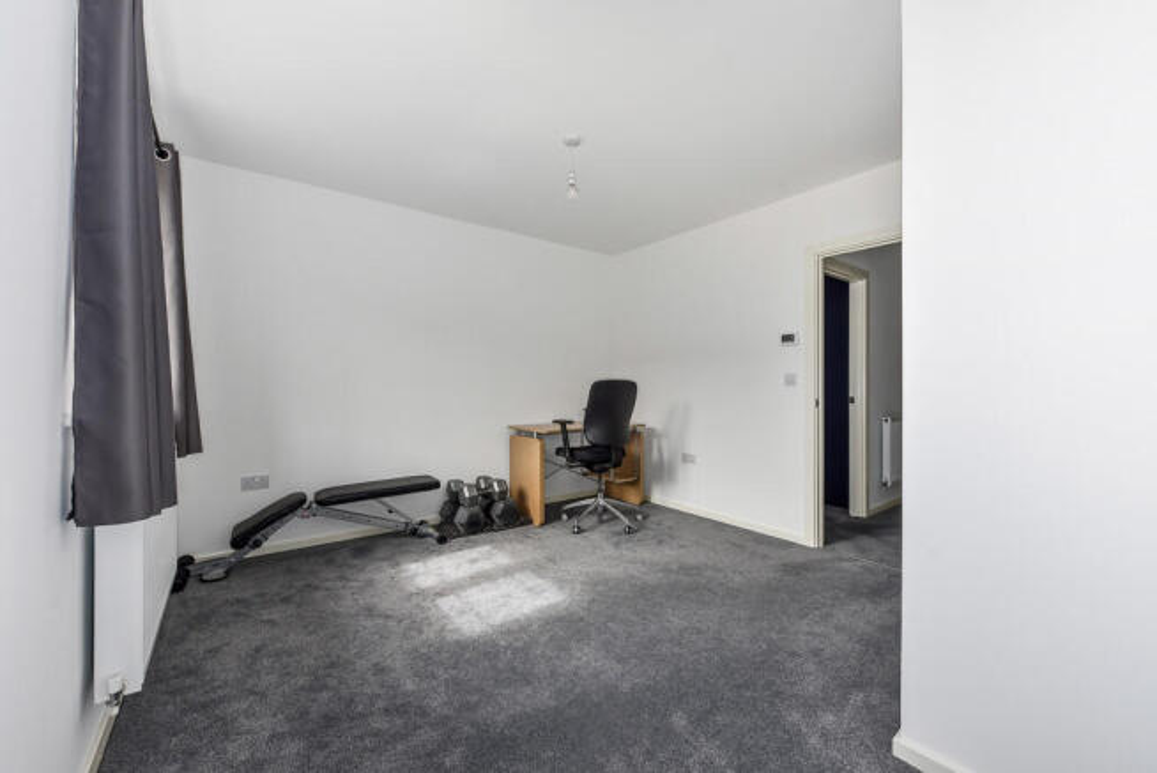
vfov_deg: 81.3
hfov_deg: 104.2
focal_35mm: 14
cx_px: 578
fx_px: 450
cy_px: 386
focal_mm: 14
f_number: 8
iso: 400
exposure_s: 1/60
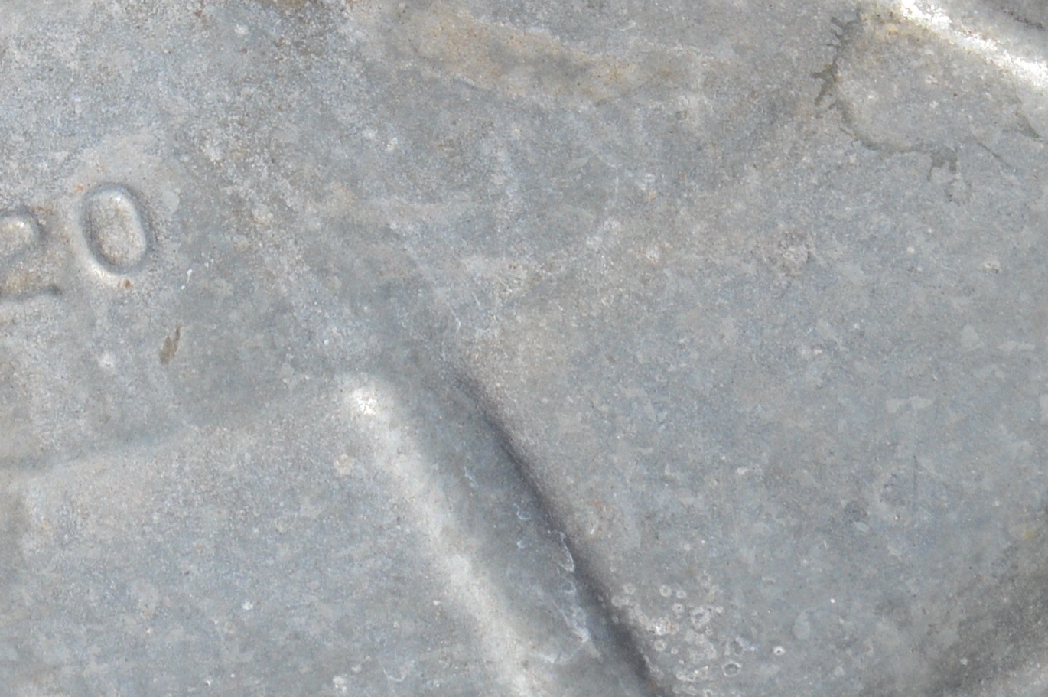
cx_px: -326
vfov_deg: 6.0
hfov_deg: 9.0
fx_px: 6515
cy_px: -582
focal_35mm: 224
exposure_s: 1/320
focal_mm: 34
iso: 100
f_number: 9
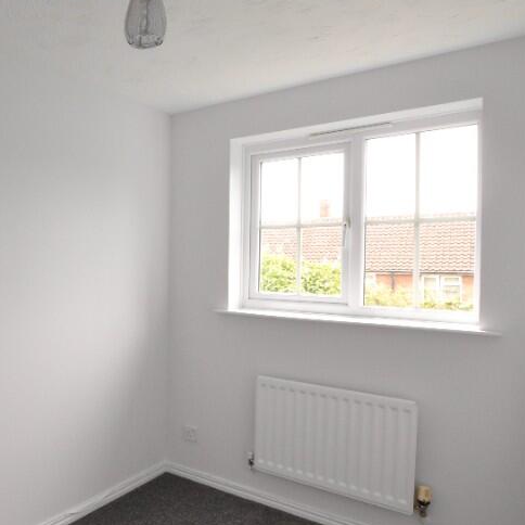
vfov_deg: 59.0
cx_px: 51
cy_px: 275
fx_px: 463
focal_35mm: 27
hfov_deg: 51.9
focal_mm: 10
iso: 800
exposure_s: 1/60
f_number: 8
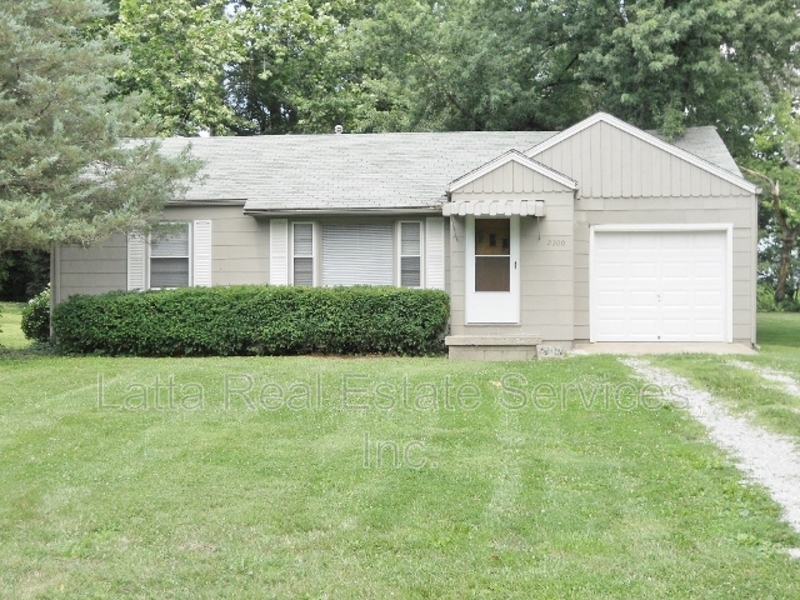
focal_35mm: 46
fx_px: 1063
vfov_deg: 31.5
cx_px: 400
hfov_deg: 41.2
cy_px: 300
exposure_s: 1/320
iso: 80
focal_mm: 8.3
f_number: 3.4
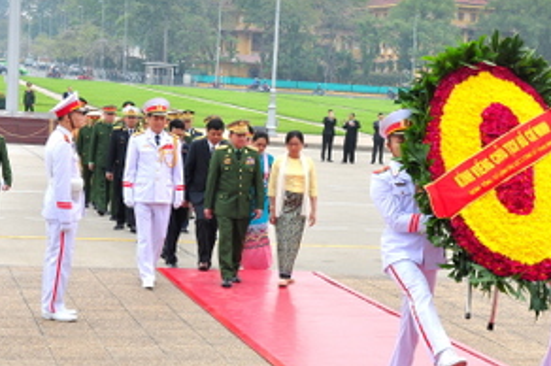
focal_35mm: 90
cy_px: 241
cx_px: 321
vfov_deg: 15.2
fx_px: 1374
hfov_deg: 22.7
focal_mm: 35
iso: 200
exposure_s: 1/125
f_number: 10
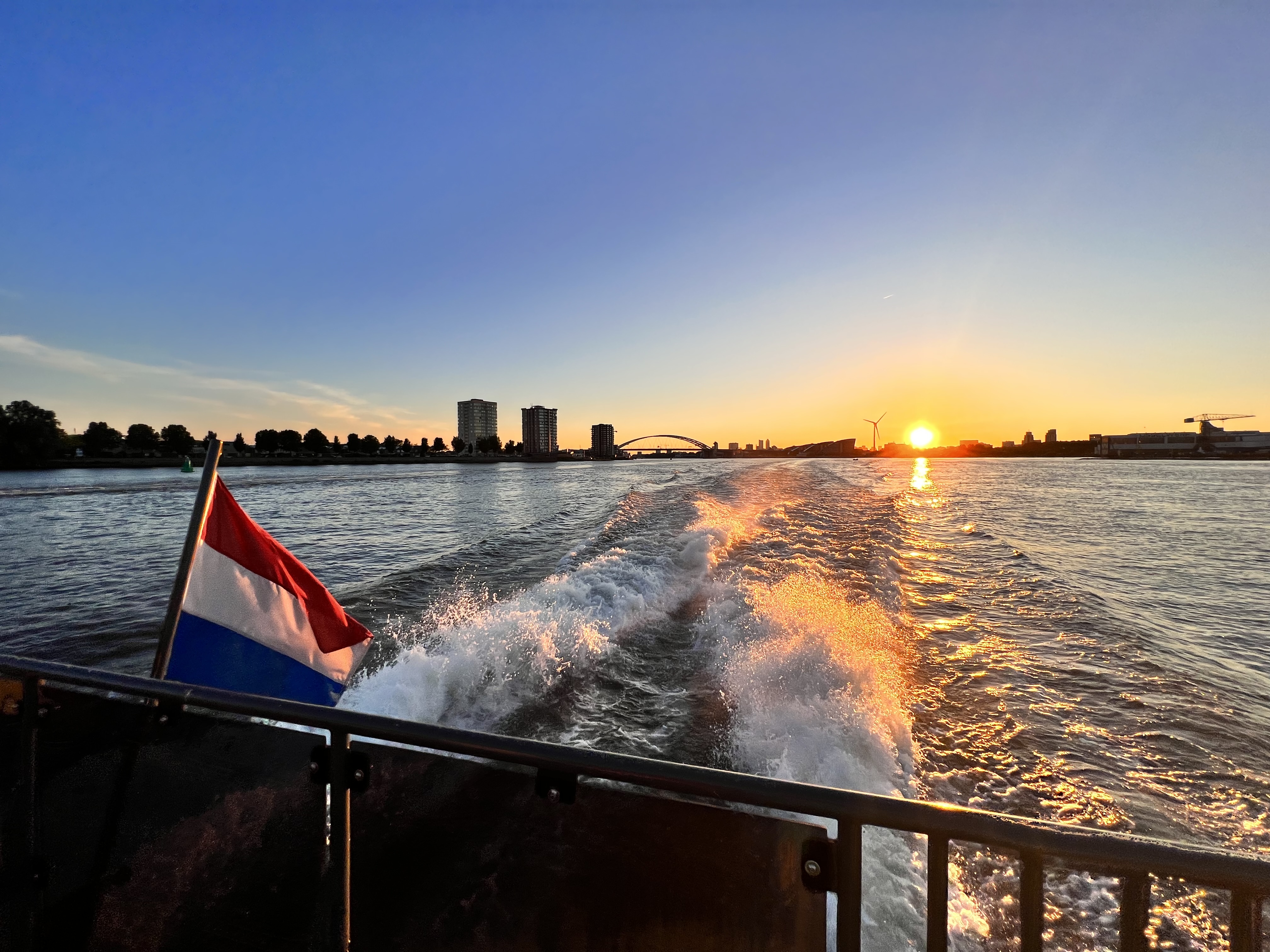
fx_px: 477
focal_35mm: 13
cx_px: 635
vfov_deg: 89.9
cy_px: 476
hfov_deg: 106.2
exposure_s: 1/889
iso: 32
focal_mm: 1.57
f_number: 1.8
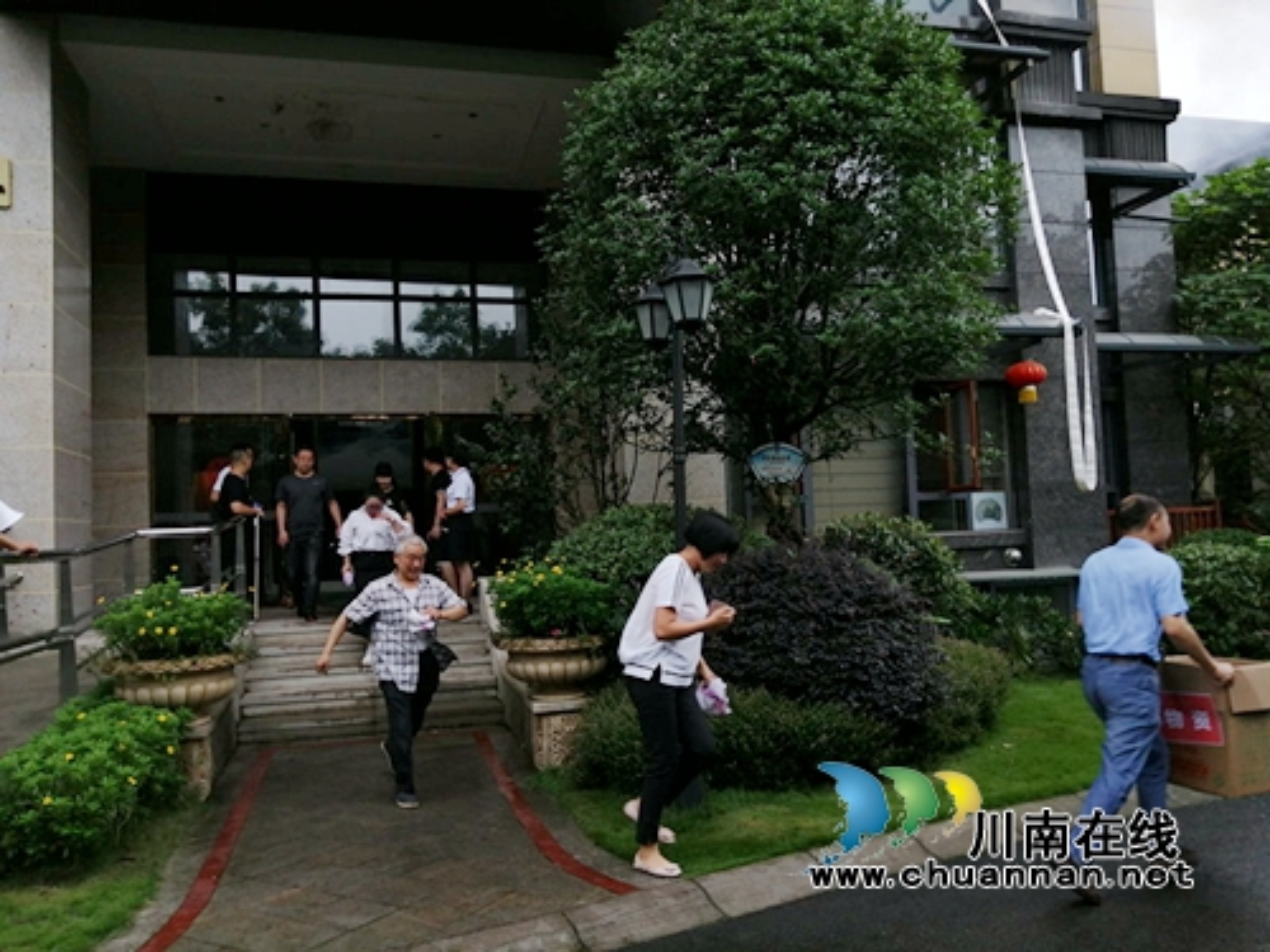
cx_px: 635
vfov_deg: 53.1
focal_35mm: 26
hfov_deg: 67.3
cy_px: 476
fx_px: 954
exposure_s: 1/180
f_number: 1.8
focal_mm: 3.64
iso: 50
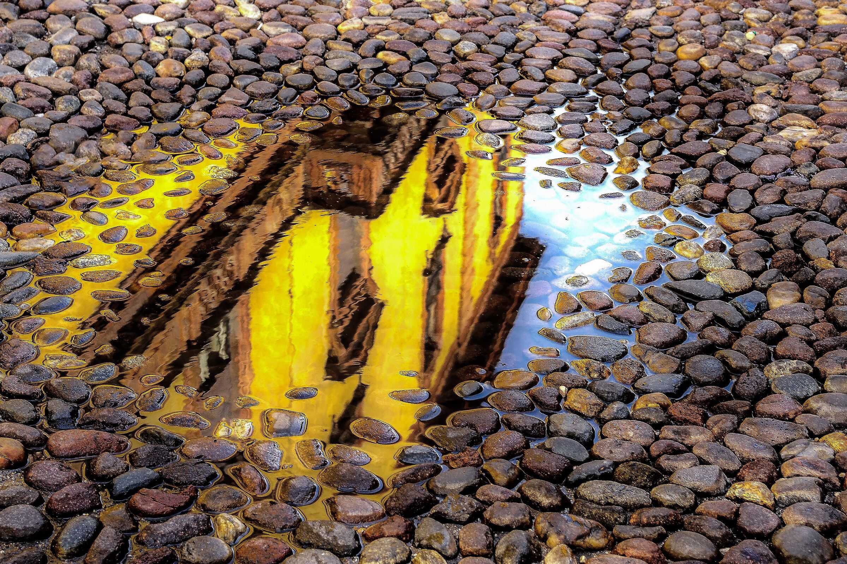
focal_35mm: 70
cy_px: 282
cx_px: 424
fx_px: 1646
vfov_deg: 19.4
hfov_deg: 28.9
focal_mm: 70
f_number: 8
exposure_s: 1/60
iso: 250
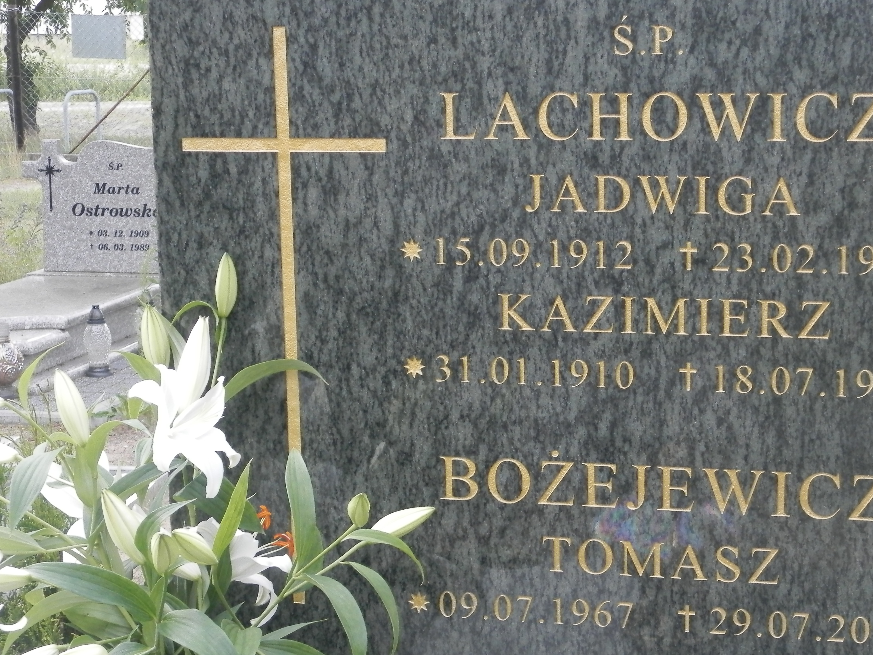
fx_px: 1992
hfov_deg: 24.6
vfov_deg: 18.6
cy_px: 411
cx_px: 577
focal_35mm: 79
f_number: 3.8
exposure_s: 1/80
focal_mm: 9.9
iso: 200
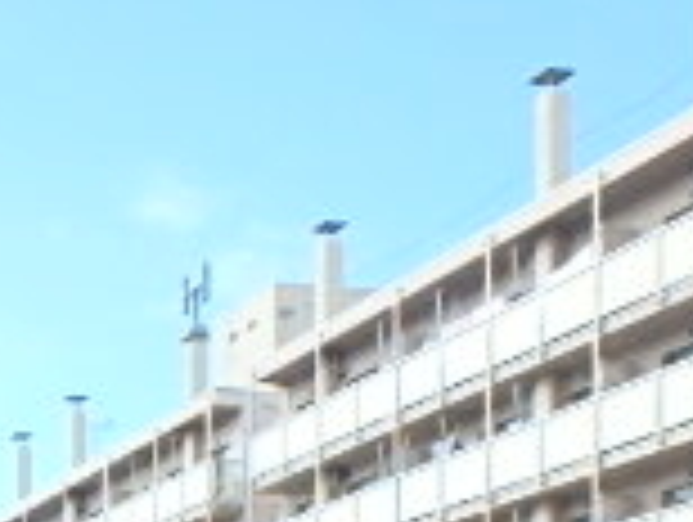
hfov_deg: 19.5
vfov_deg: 14.3
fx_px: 1744
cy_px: 1030
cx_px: -360
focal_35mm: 87
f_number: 3.5
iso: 125
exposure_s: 1/500
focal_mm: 3.7
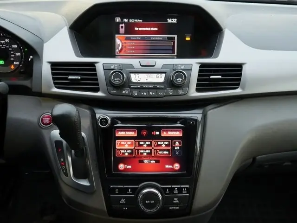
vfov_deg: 44.2
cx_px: 148
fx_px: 275
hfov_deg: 56.8
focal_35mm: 32
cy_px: 112
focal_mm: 16
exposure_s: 1/30
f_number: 5
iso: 1600
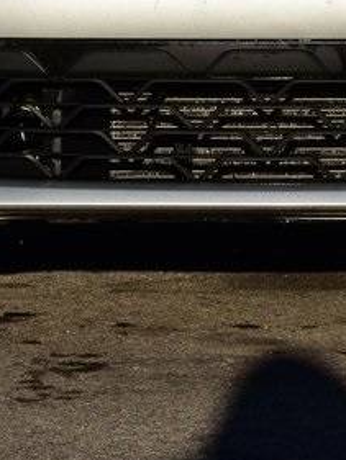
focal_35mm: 289
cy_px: -83
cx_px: 272
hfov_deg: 5.1
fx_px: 3845
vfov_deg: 6.8
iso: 250
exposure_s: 1/500
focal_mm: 55
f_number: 11
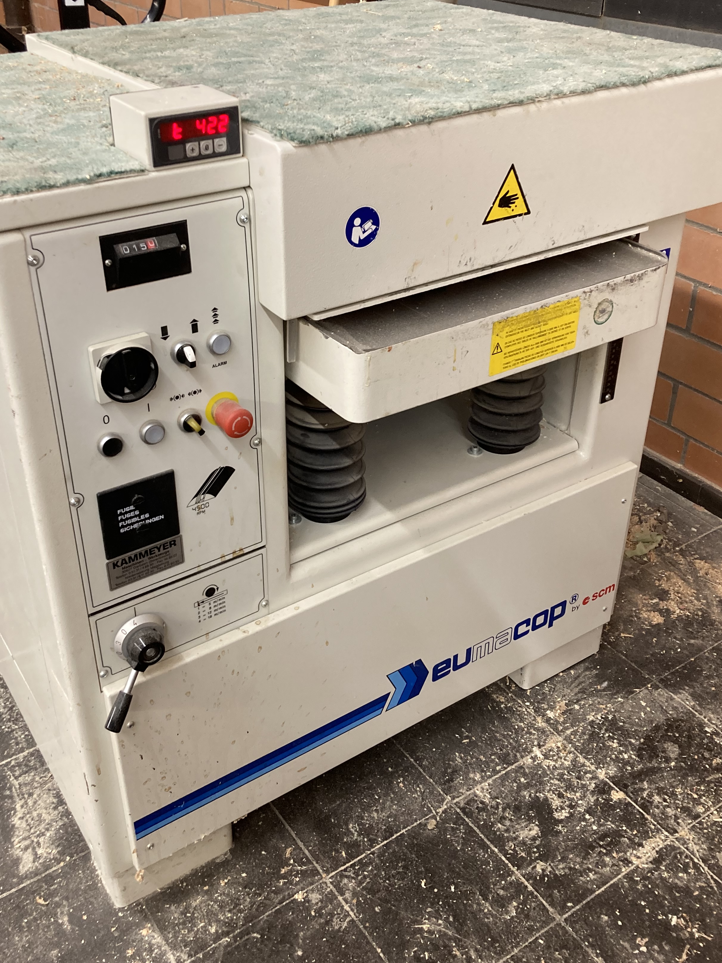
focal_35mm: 35
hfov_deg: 40.7
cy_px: 444
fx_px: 973
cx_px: 332
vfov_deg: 52.6
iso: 125
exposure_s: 1/50
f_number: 1.8
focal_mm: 3.99
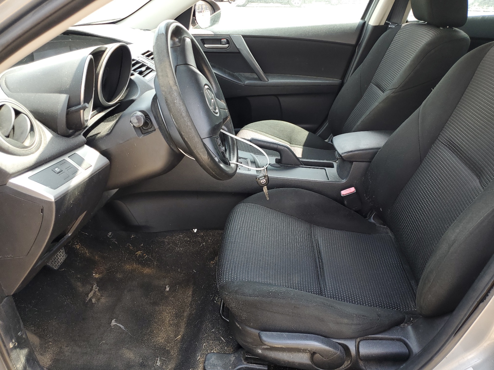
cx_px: 247
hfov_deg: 67.3
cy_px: 185
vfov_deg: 53.1
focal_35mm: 26
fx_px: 371
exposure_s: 1/250
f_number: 1.5
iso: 50
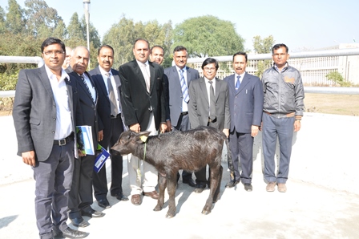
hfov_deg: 59.5
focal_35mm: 32
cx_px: 180
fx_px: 314
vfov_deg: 41.7
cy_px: 120
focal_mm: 21
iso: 400
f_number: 10
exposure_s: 1/125
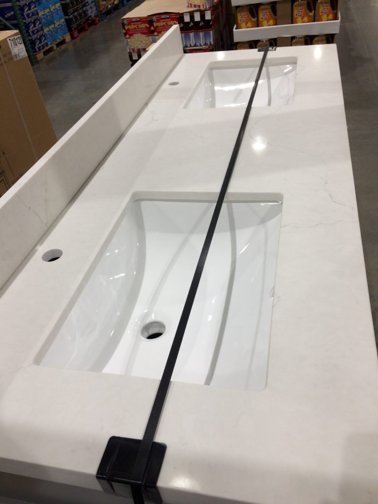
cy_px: 252
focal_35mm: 29
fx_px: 422
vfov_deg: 61.7
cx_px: 189
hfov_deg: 48.2
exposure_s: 1/50
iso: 40
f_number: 2.2
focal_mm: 4.15
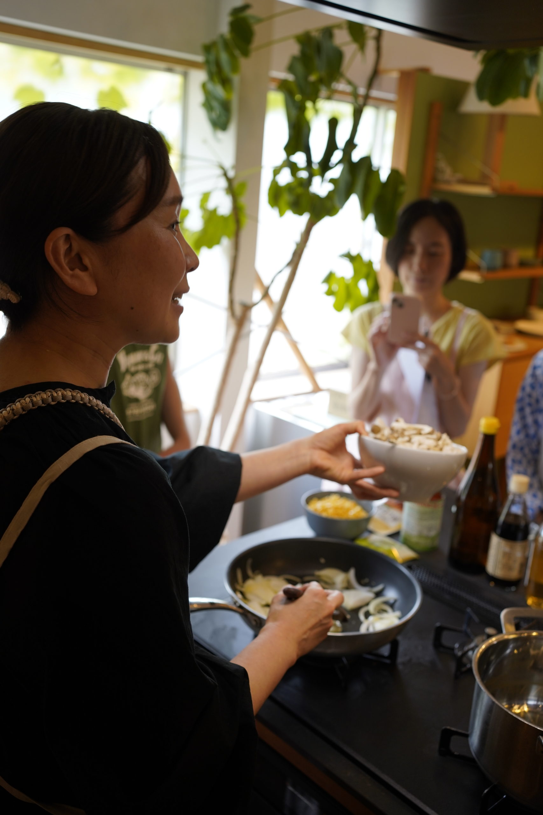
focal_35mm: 35
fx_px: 792
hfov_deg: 37.9
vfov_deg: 54.4
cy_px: 408
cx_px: 272
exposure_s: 1/60
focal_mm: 35
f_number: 4
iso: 250
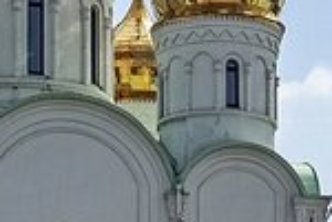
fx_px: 2066
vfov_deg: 6.0
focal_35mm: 224
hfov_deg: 9.2
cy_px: 456
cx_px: 212
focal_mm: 28
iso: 100
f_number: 8
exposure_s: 1/500
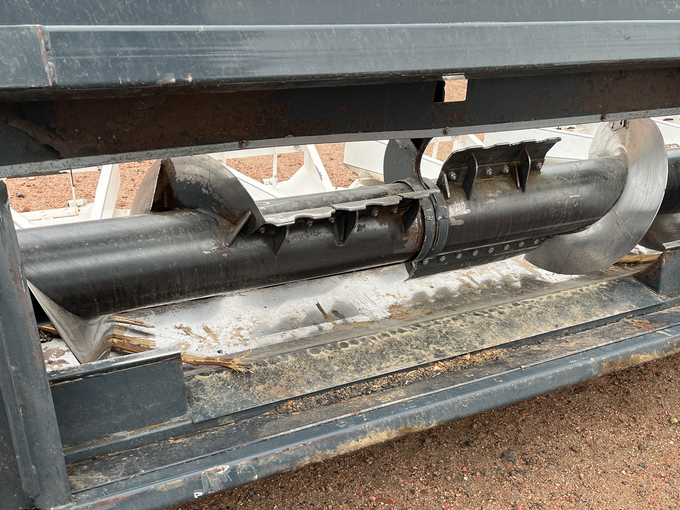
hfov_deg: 52.6
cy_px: 335
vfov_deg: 40.3
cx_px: 331
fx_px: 688
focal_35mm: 35
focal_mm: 5.1
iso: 50
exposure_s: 1/309
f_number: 1.6
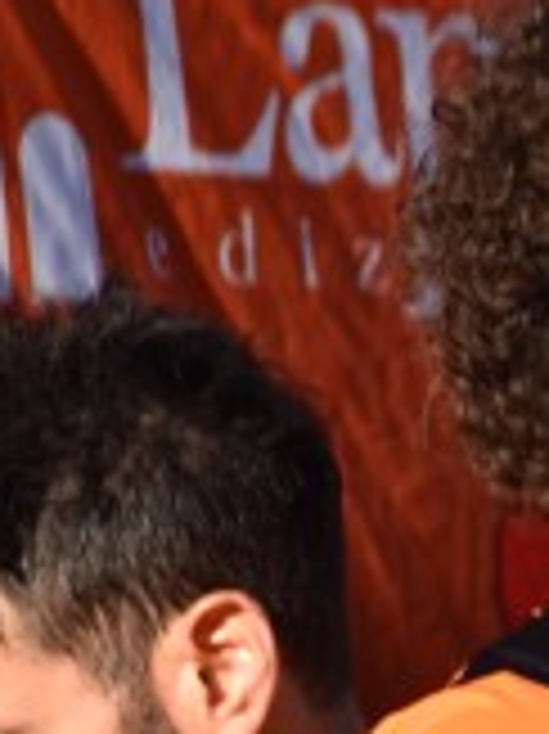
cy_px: 666
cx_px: 1282
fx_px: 10121
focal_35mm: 478
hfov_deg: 3.1
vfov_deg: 4.1
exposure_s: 1/800
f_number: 7.1
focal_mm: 90
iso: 320
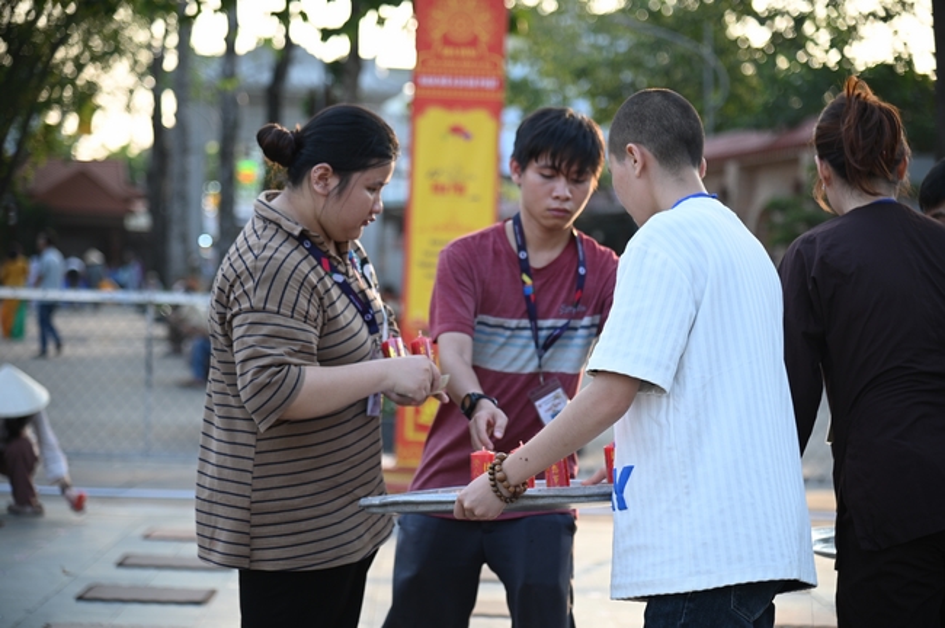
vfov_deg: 13.9
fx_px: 2570
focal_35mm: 98
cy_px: 314
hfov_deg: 20.8
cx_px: 472
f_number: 4
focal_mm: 98
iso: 250
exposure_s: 1/200
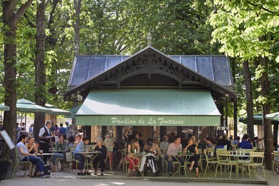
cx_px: 140
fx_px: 542
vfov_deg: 19.5
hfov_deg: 28.8
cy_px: 93
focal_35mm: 70
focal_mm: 70
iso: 400
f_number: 7.1
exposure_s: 1/200
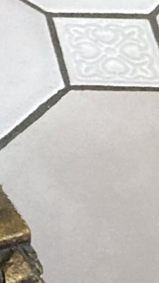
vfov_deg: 11.0
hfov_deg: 6.1
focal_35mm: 177
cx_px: -401
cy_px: -296
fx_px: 1326
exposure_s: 1/33
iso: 320
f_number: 1.8
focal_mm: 3.99
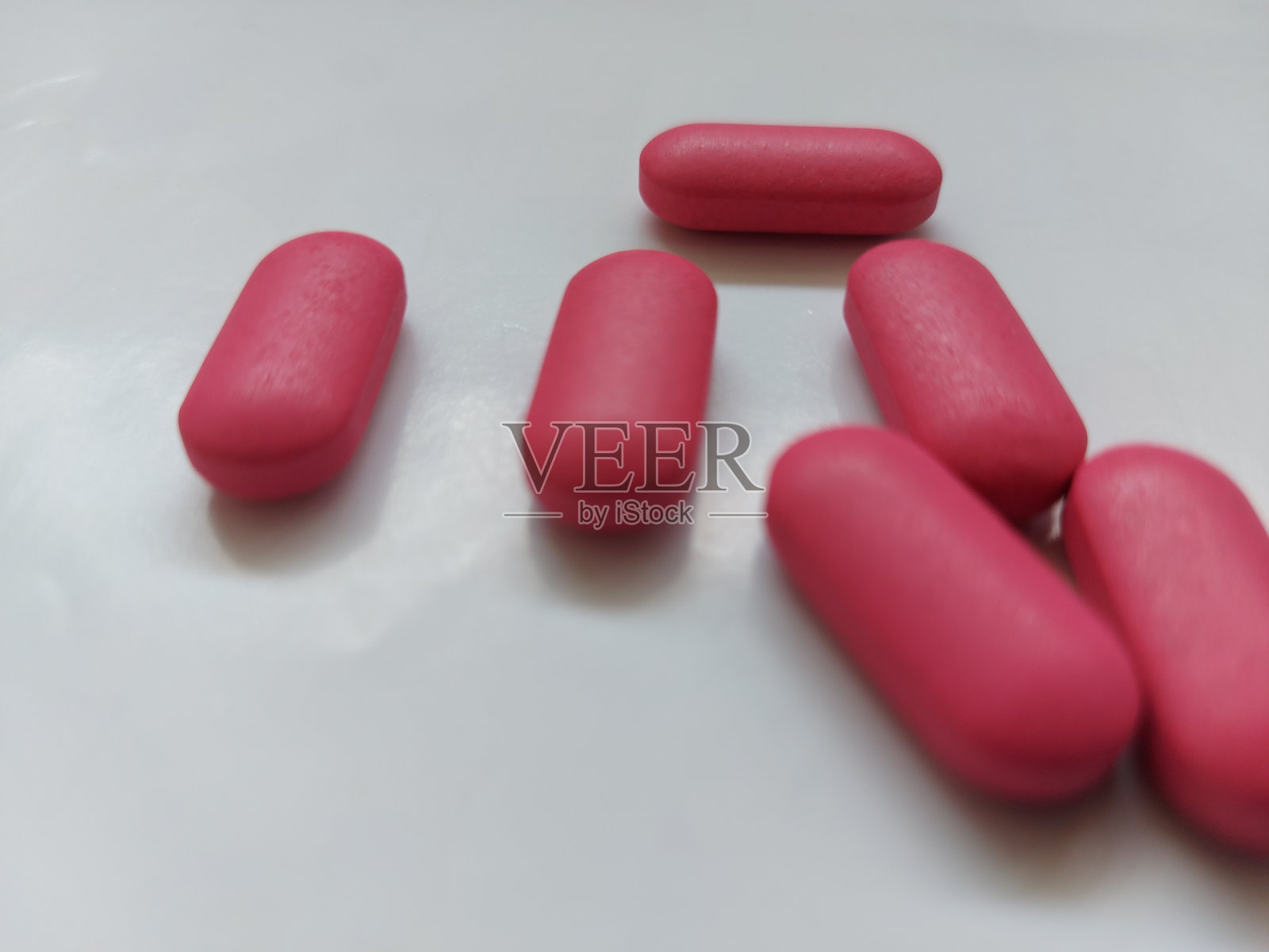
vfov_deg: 56.8
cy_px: 476
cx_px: 634
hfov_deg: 71.6
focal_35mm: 24
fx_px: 880
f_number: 1.8
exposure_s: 1/60
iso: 32
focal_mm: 5.23
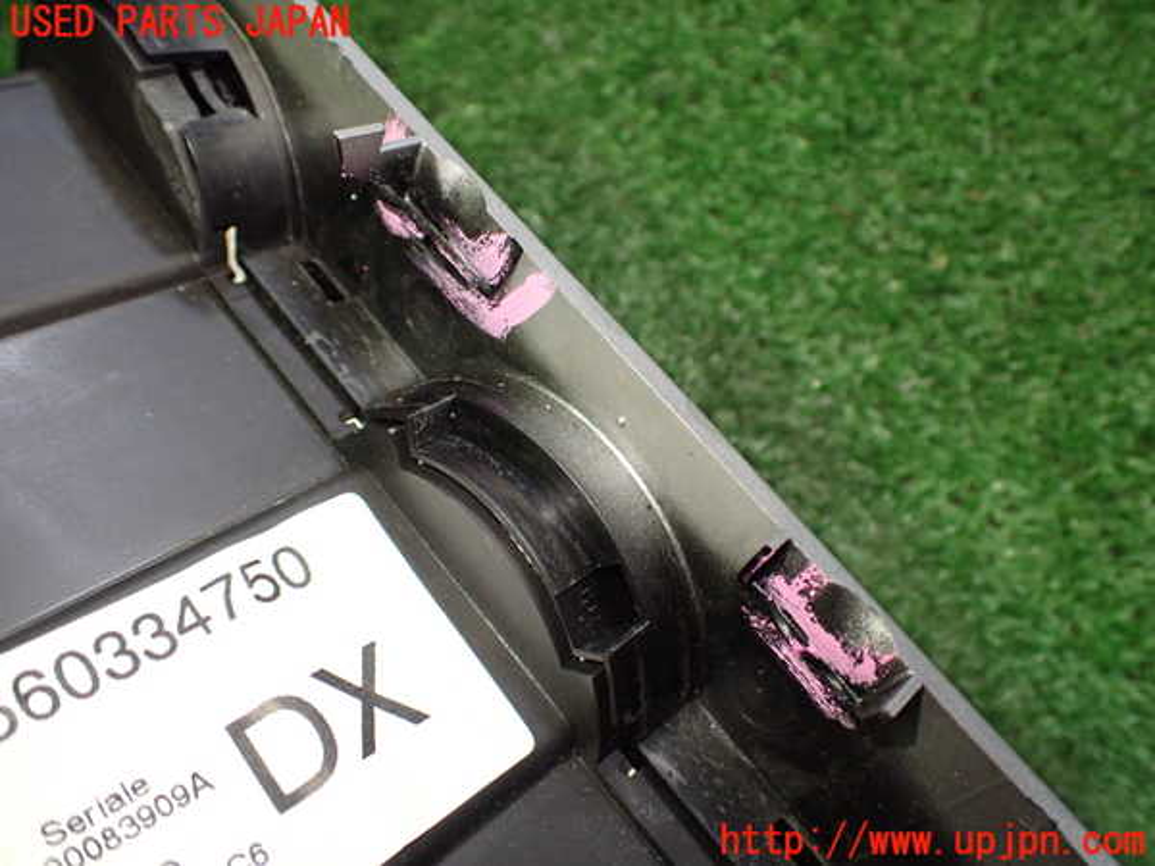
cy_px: 433
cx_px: 578
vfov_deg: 46.8
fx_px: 1001
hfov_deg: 60.0
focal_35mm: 30
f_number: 2.3
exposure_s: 1/125
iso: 640
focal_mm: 5.4
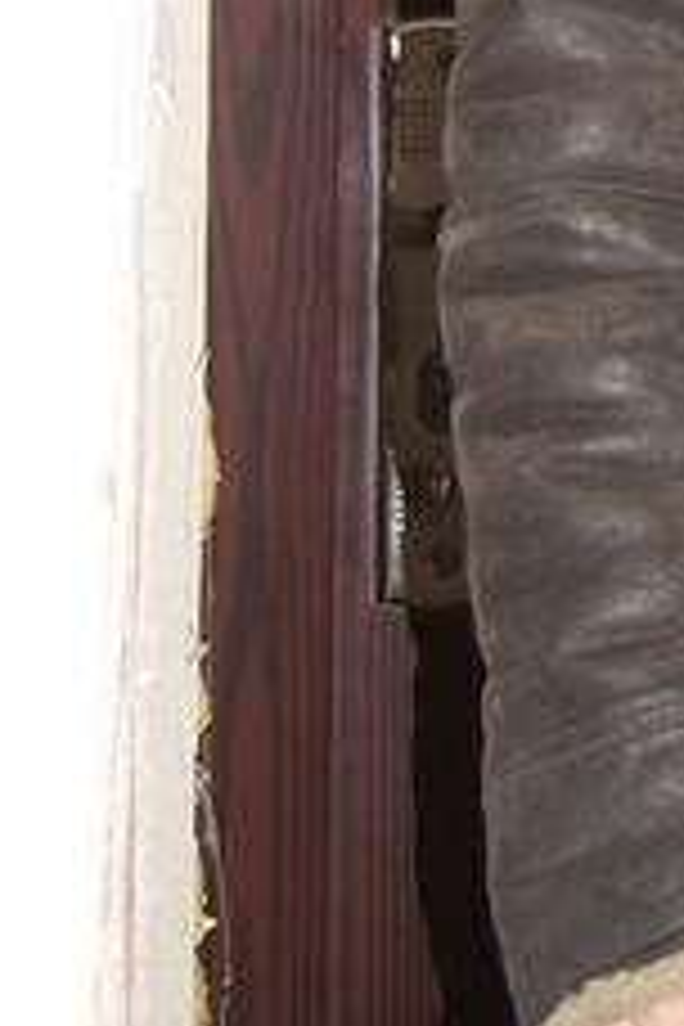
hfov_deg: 8.0
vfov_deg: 12.0
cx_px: 1465
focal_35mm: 162
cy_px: -594
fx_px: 4617
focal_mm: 24
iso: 400
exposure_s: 1/60
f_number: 4
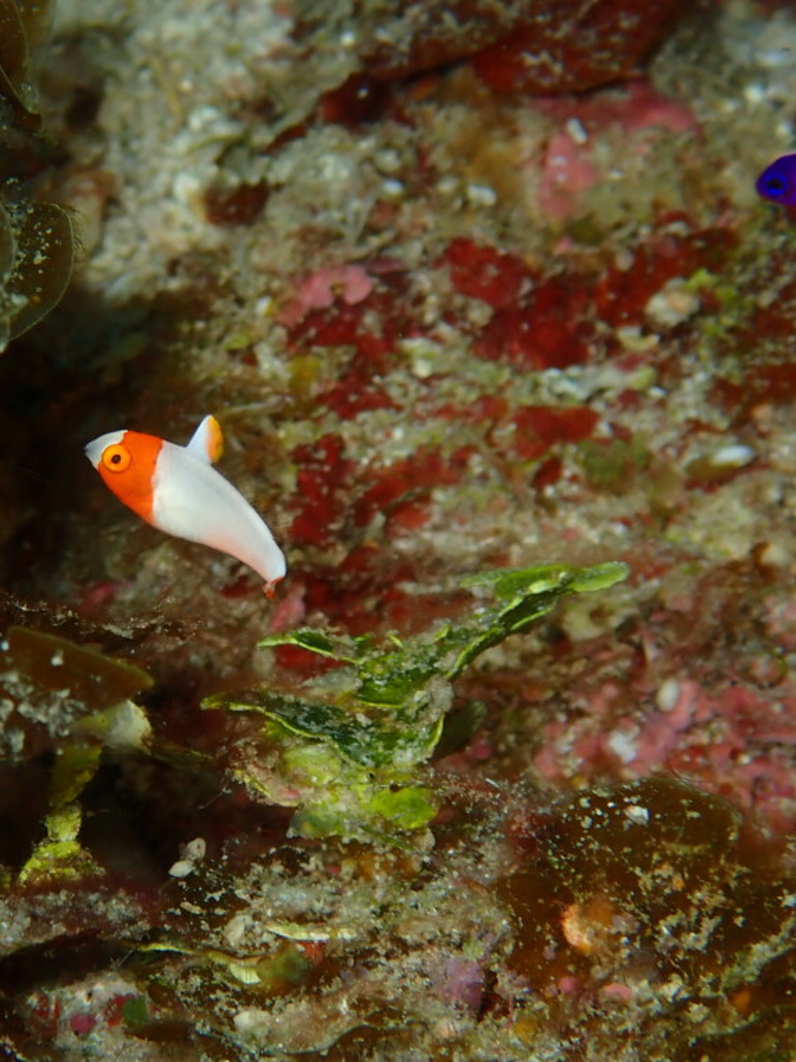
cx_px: 174
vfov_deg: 14.7
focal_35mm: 134
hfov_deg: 11.0
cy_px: 530
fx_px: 4108
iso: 200
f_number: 6.3
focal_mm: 18
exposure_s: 1/200
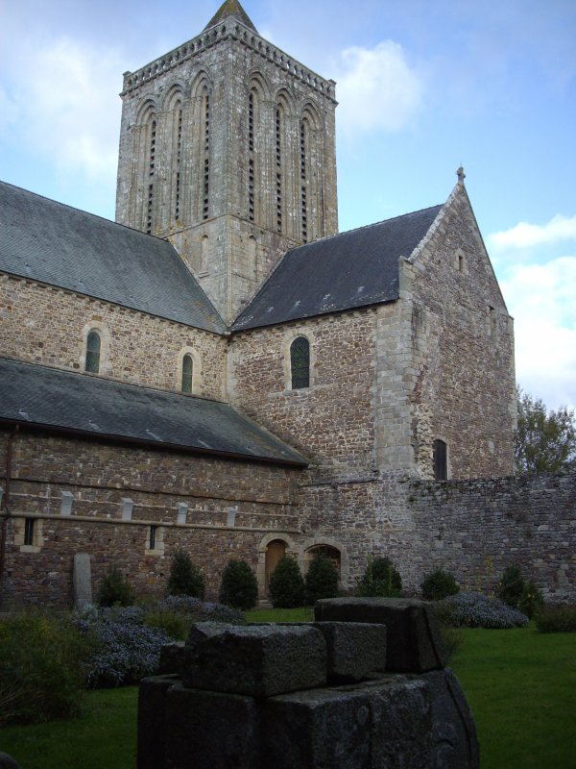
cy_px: 384
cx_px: 288
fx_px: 821
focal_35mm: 37
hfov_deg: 38.7
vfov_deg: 50.1
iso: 80
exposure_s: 1/320
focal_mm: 6.2
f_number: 2.8
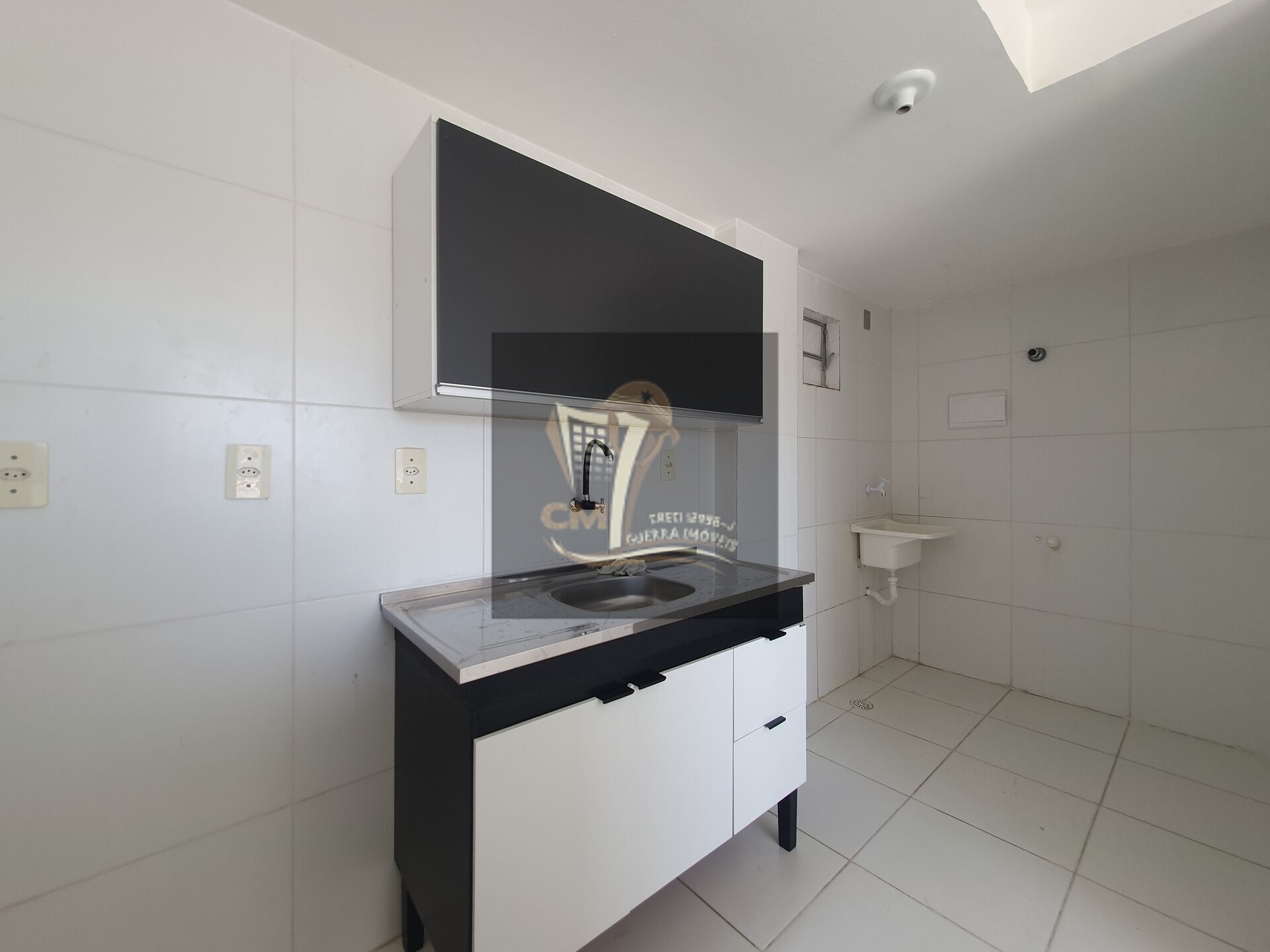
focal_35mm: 13
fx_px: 477
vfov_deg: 89.9
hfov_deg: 106.2
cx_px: 635
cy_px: 476
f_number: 2.2
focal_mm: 1.8
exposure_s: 1/60
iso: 50
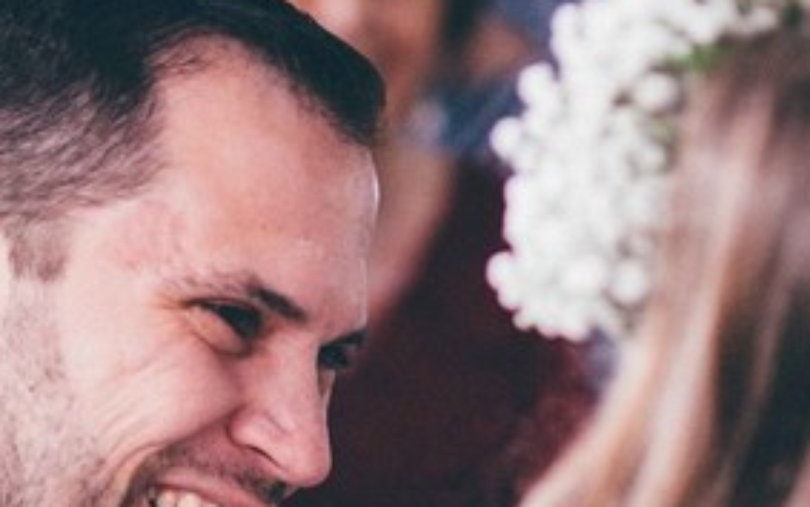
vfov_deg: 6.0
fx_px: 4769
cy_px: 696
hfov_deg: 9.7
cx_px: 255
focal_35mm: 216
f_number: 1.4
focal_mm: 50
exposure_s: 1/160
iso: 800
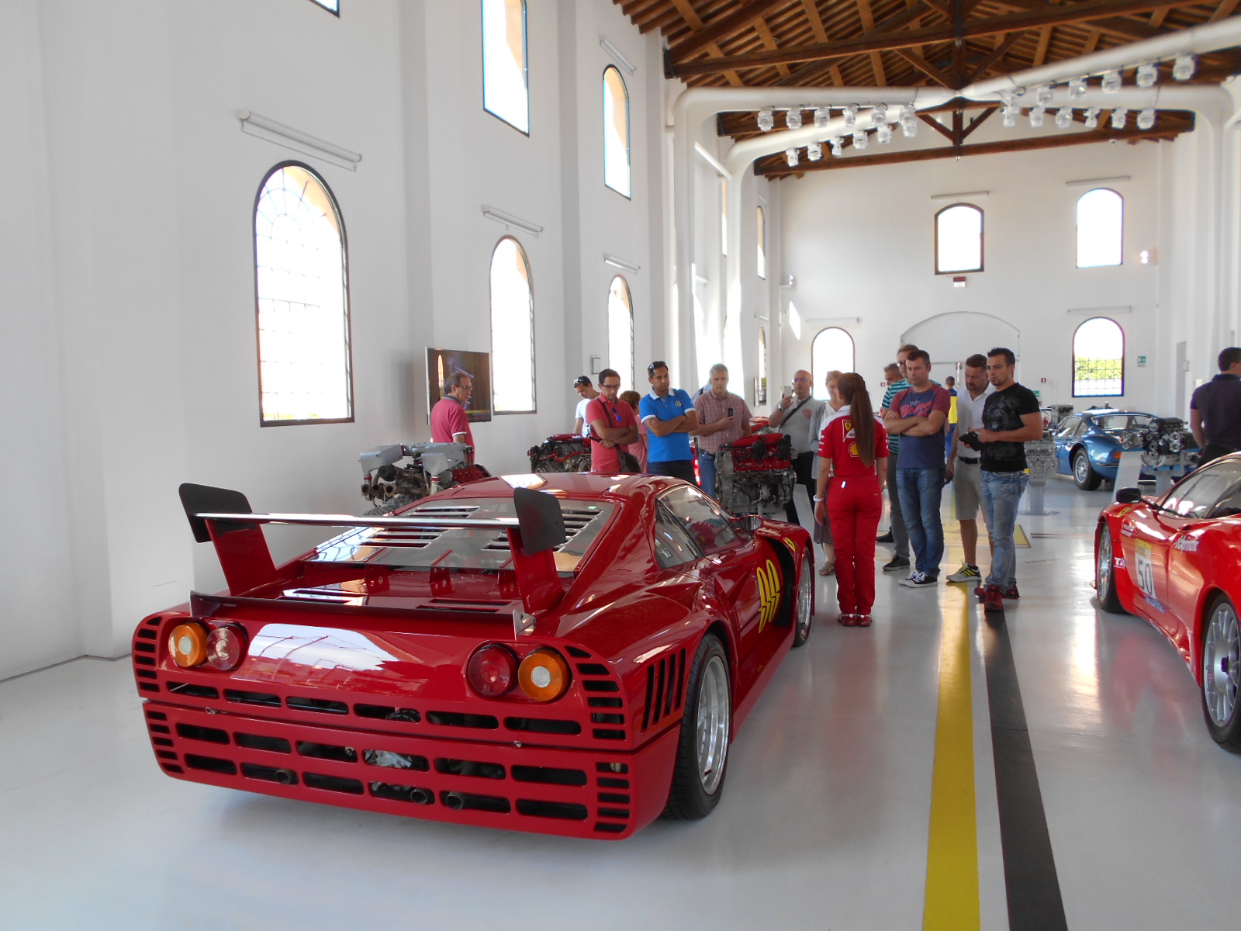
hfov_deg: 67.3
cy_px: 466
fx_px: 932
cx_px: 620
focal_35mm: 26
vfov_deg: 53.1
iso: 80
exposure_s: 1/40
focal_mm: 4.6
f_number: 3.2
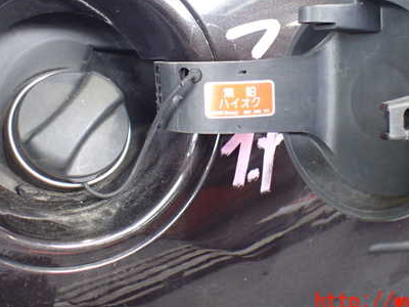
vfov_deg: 31.7
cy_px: 85
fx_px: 532
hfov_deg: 41.9
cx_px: 239
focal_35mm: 45
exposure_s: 1/60
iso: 800
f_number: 2.3
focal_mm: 5.4
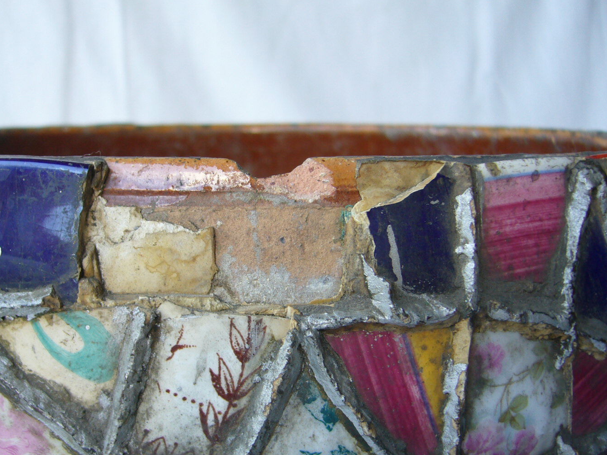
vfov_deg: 34.3
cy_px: 270
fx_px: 737
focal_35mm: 42
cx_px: 260
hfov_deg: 44.7
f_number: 2.8
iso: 80
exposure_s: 1/30
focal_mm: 5.8
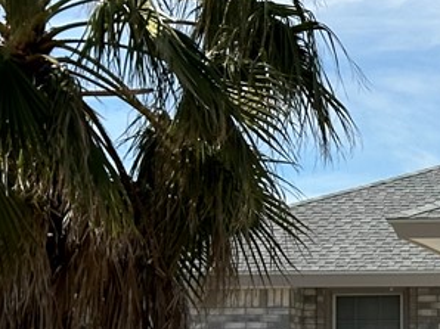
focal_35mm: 165
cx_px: 695
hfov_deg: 11.4
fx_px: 2096
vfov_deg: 8.9
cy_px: 361
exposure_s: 1/4785
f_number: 1.78
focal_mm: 6.86
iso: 64
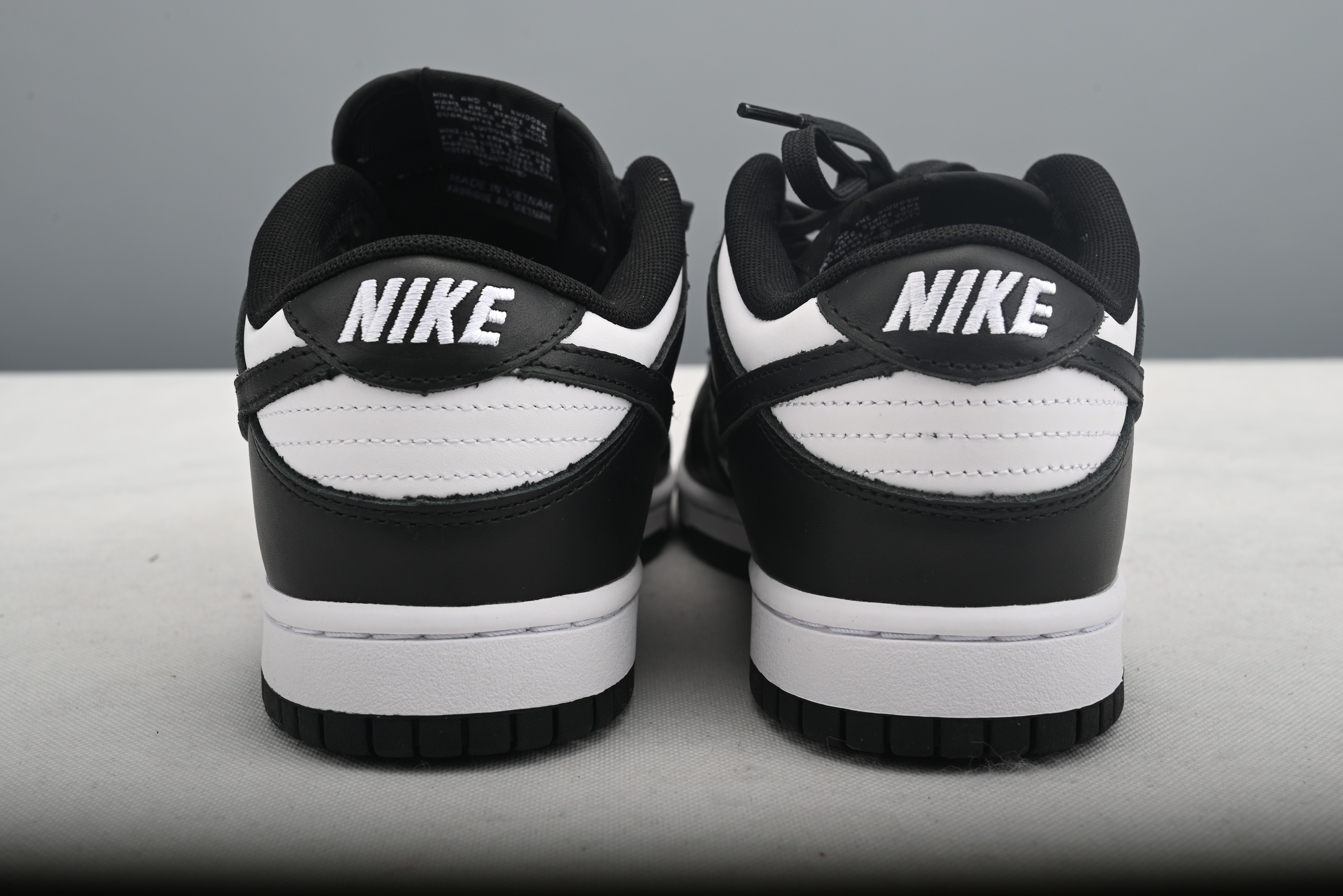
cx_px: 672
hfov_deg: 43.6
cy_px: 448
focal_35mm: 45
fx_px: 1679
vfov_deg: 29.9
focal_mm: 45
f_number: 11
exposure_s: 1/250
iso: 100
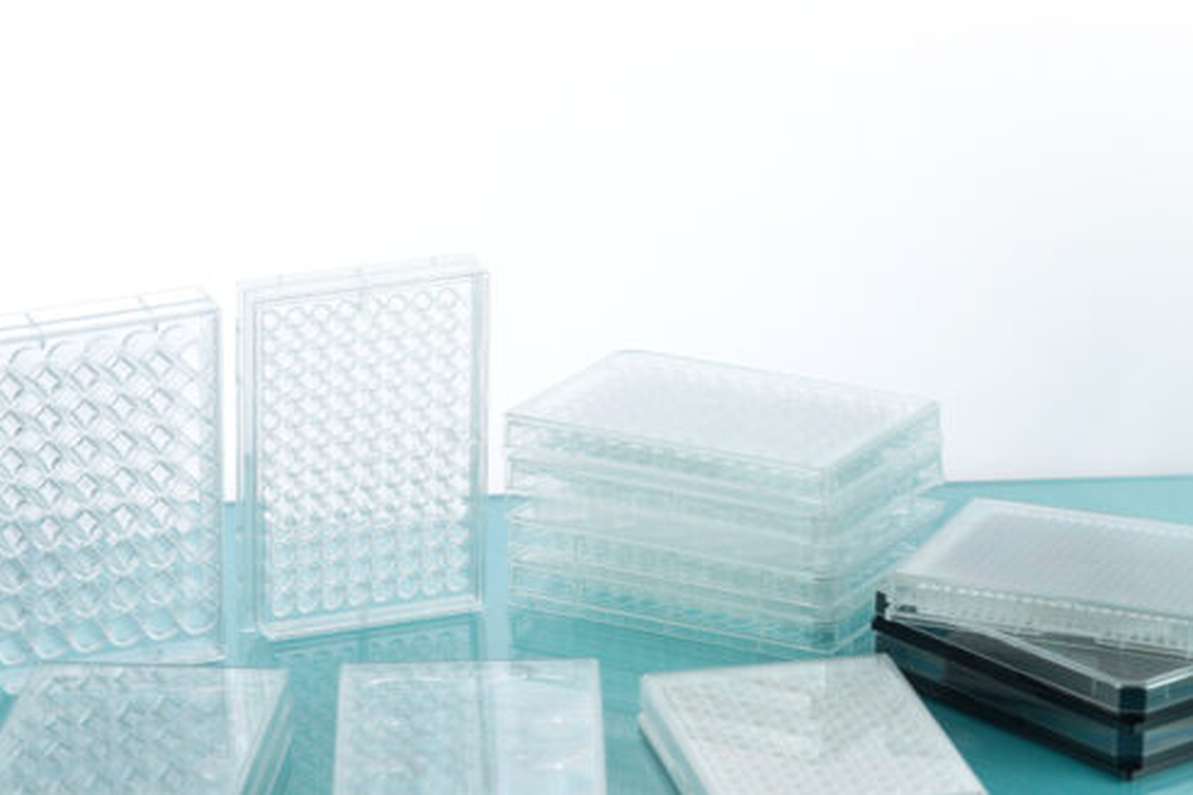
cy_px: 467
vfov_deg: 8.3
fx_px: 5466
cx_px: 634
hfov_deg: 12.5
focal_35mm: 165
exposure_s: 1/250
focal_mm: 90
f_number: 5.6
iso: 320
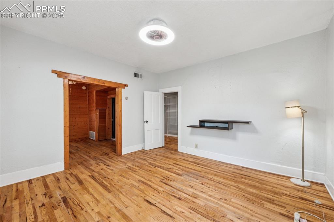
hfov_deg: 104.3
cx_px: 167
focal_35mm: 14
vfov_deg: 81.2
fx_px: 130
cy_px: 111
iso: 800
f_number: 11
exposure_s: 1/10
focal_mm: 14
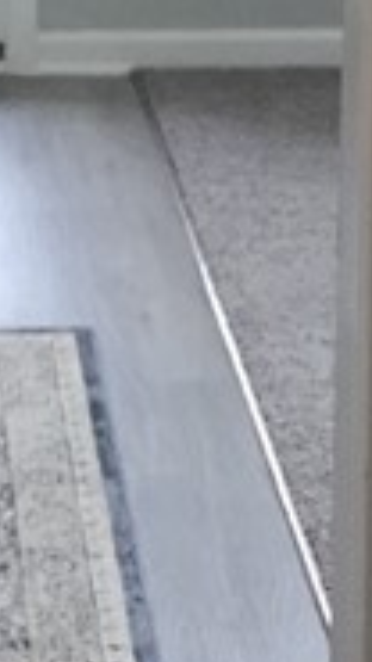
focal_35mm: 187
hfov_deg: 6.5
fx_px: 3281
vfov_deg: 11.2
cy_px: -204
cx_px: -18
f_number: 2.4
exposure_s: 1/30
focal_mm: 3.3
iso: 32
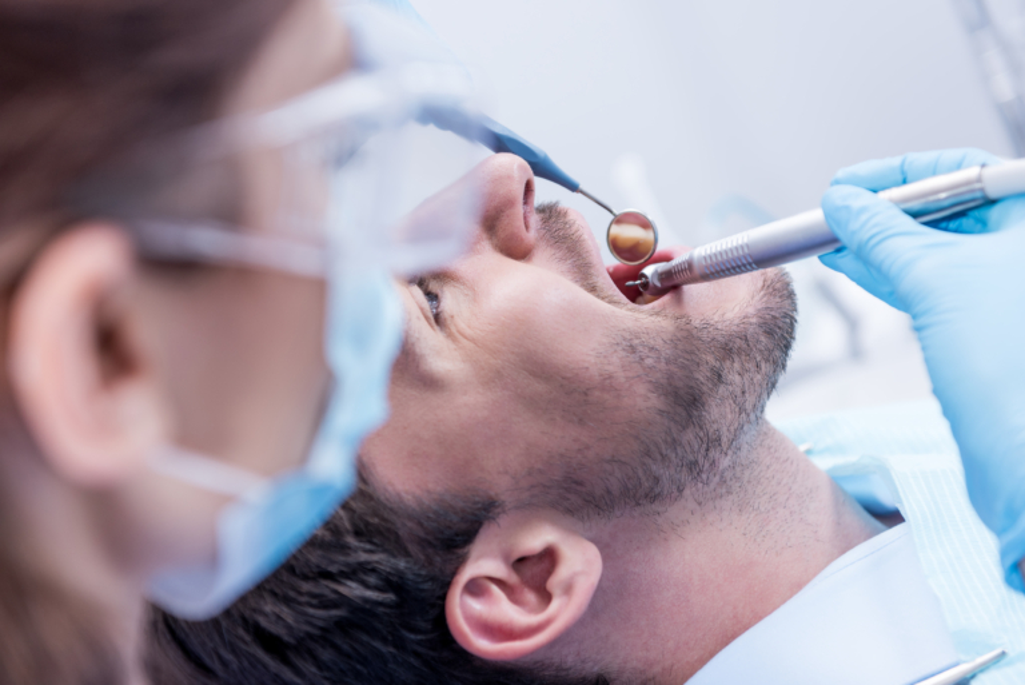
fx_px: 1994
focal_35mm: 70
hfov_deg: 28.8
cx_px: 512
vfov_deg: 19.5
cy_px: 342
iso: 200
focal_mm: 70
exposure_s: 1/125
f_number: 4
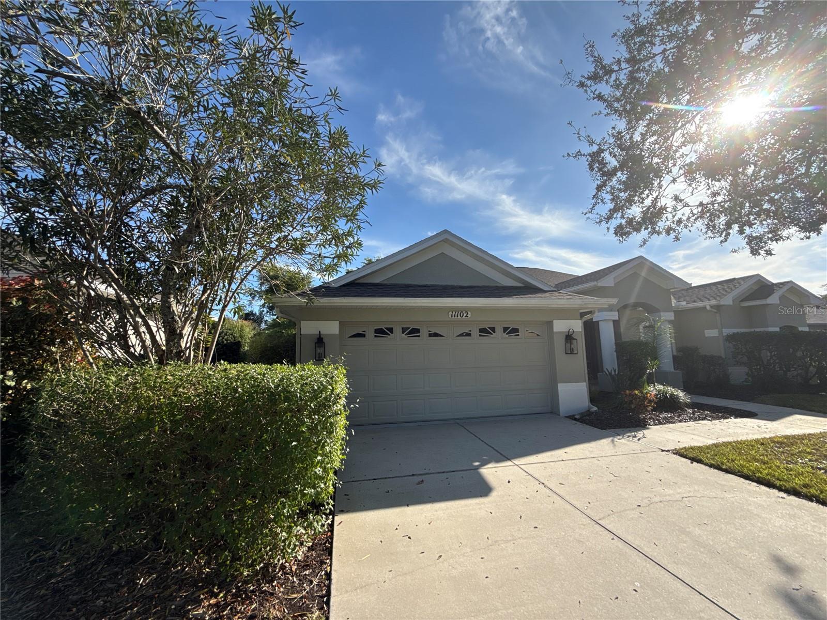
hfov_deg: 102.1
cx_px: 414
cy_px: 310
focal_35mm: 14
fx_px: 334
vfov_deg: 85.7
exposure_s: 1/2024
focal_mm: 2.22
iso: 64
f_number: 2.2
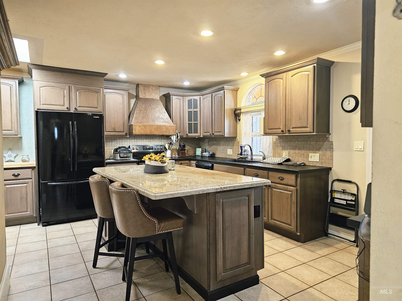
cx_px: 201
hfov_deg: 73.9
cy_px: 150
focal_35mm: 23
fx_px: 267
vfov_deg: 58.9
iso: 640
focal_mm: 6.3
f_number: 1.7
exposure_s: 1/120
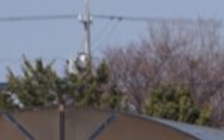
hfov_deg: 2.9
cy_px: 293
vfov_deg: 1.8
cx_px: 420
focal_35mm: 719
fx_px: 4392
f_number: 8
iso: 100
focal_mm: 80
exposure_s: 1/400
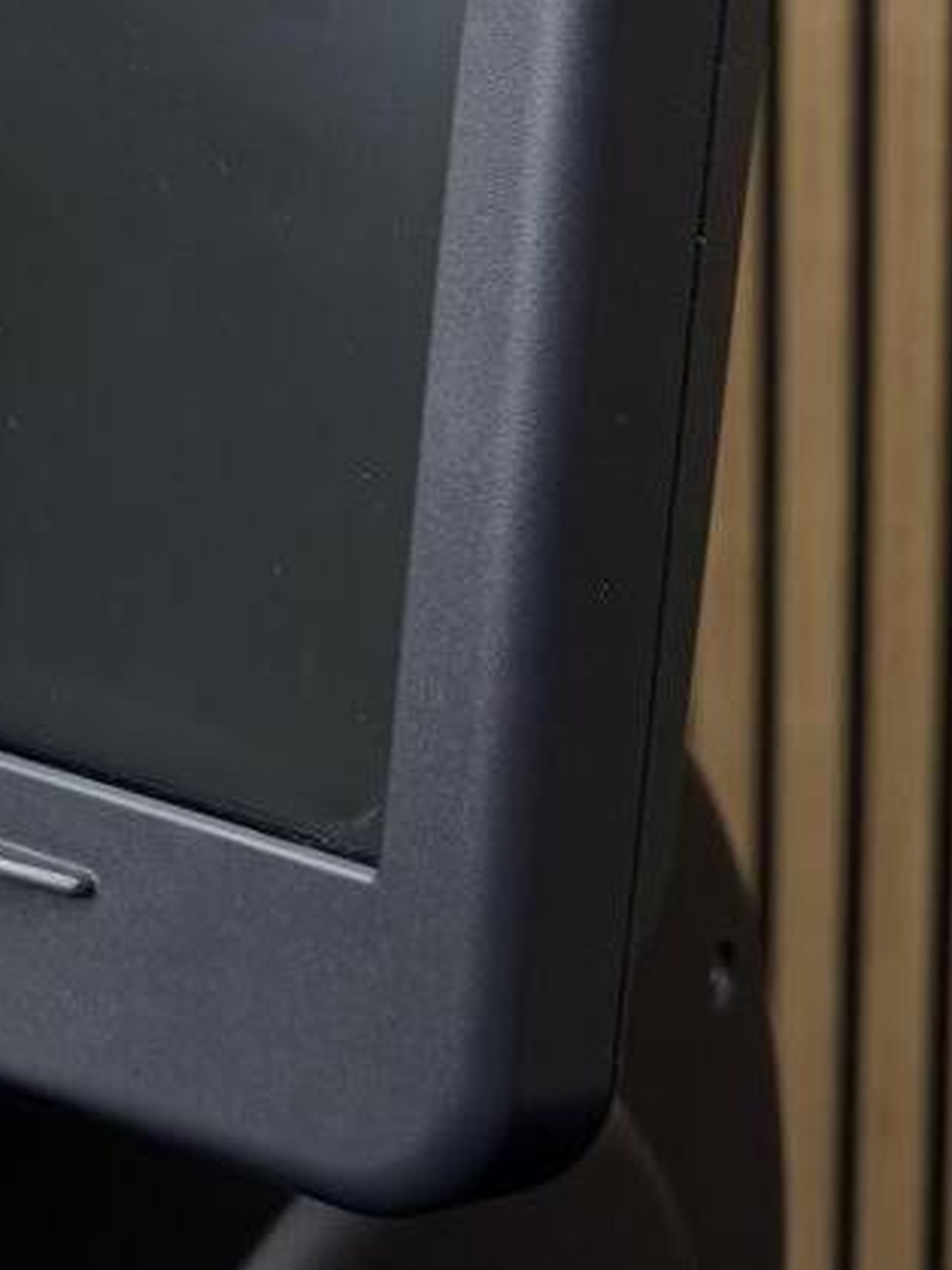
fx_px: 3155
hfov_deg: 16.4
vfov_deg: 21.0
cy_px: -300
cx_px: -232
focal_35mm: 86
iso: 100
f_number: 1.78
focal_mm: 6.76
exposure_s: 1/100
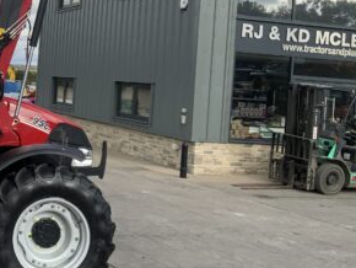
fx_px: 659
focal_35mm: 64
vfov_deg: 22.8
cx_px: -26
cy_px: 75
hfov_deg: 27.9
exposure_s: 1/1577
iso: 16
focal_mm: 3
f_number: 1.8
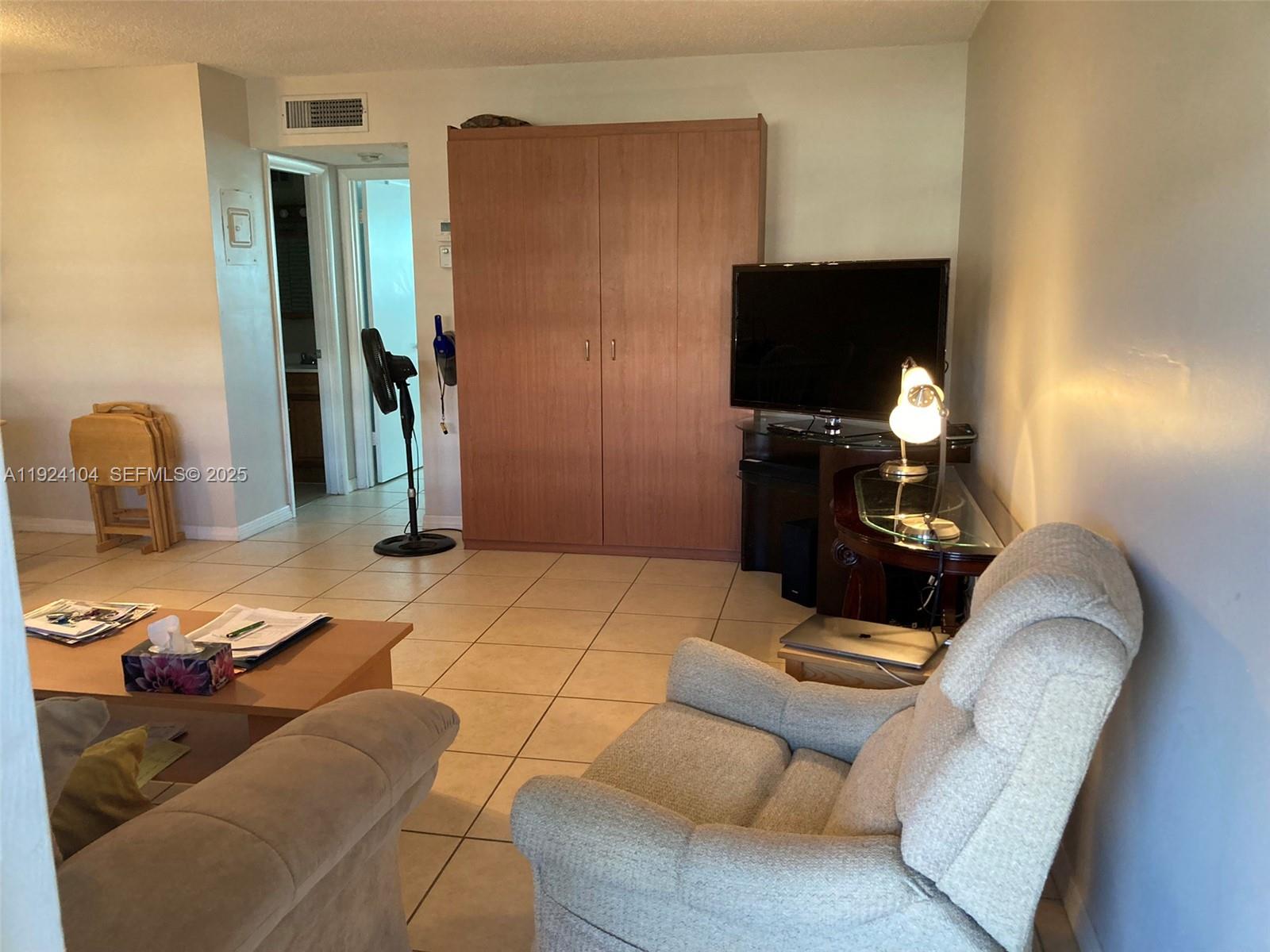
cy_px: 476
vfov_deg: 49.7
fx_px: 1027
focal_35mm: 28
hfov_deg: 63.4
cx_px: 635
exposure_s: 1/60
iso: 160
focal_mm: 3.99
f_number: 1.8
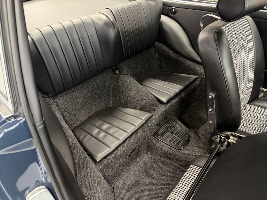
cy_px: 100
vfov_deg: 56.8
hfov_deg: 71.6
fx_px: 185
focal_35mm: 24
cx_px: 134
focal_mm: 6.76
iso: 1000
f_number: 1.78
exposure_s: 1/25
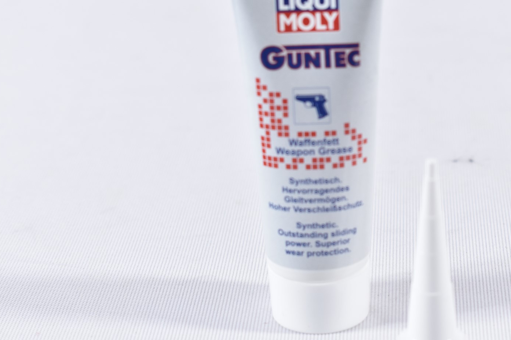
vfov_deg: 12.2
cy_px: 150
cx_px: 344
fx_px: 1589
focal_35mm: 112
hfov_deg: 18.2
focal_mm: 52
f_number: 5.6
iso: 640
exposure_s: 1/40
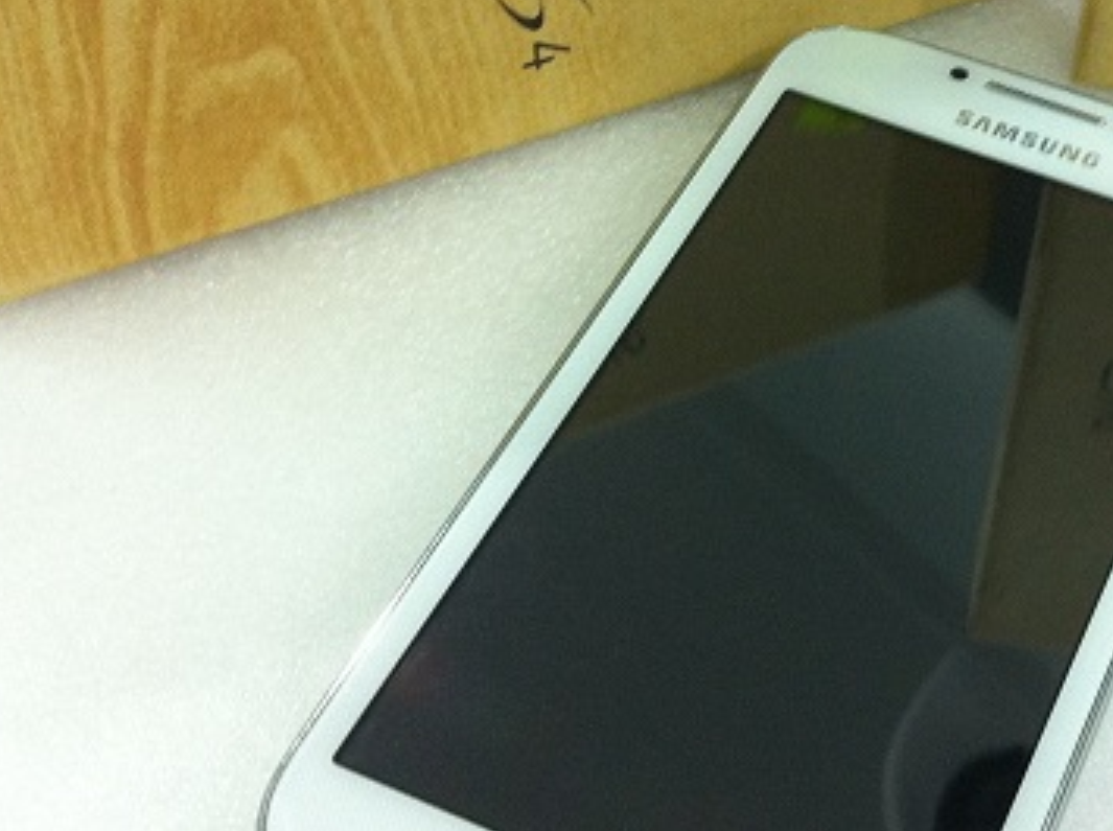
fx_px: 2215
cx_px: 799
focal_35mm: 69
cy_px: 405
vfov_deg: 21.2
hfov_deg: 27.9
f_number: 2.8
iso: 160
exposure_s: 1/17
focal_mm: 3.85
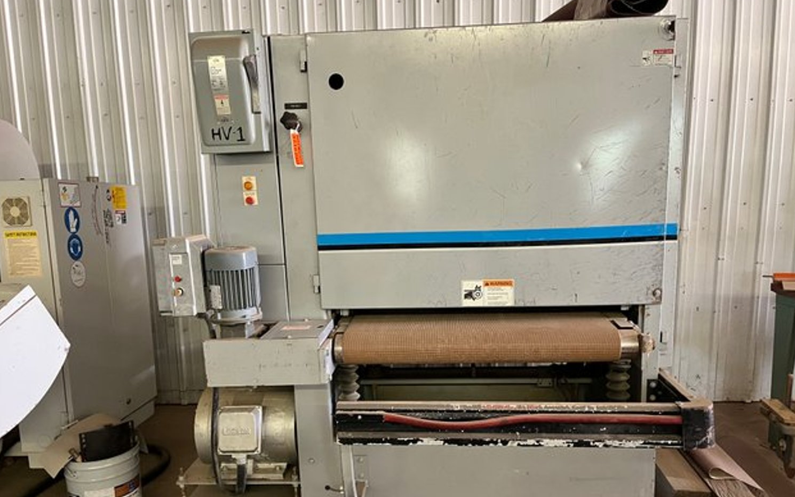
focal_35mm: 28
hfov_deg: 66.5
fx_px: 607
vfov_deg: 44.4
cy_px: 287
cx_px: 400
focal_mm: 5.1
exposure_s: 1/60
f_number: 1.6
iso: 250
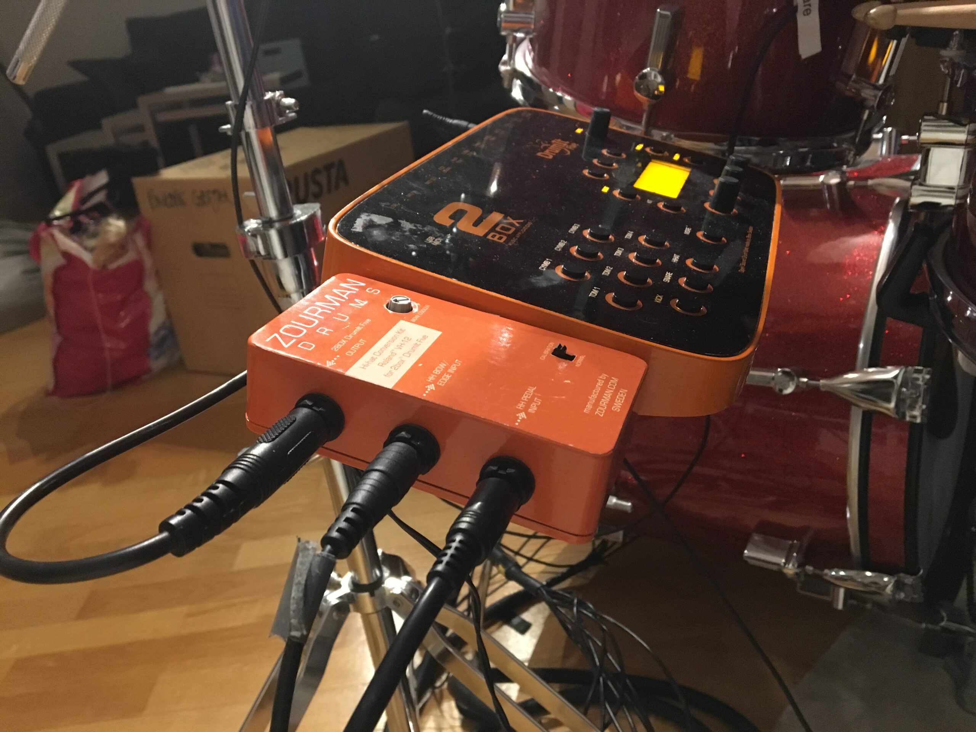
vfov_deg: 48.2
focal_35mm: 29
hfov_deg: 61.7
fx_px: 818
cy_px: 366
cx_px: 488
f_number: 2.2
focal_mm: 4.15
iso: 250
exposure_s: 1/17
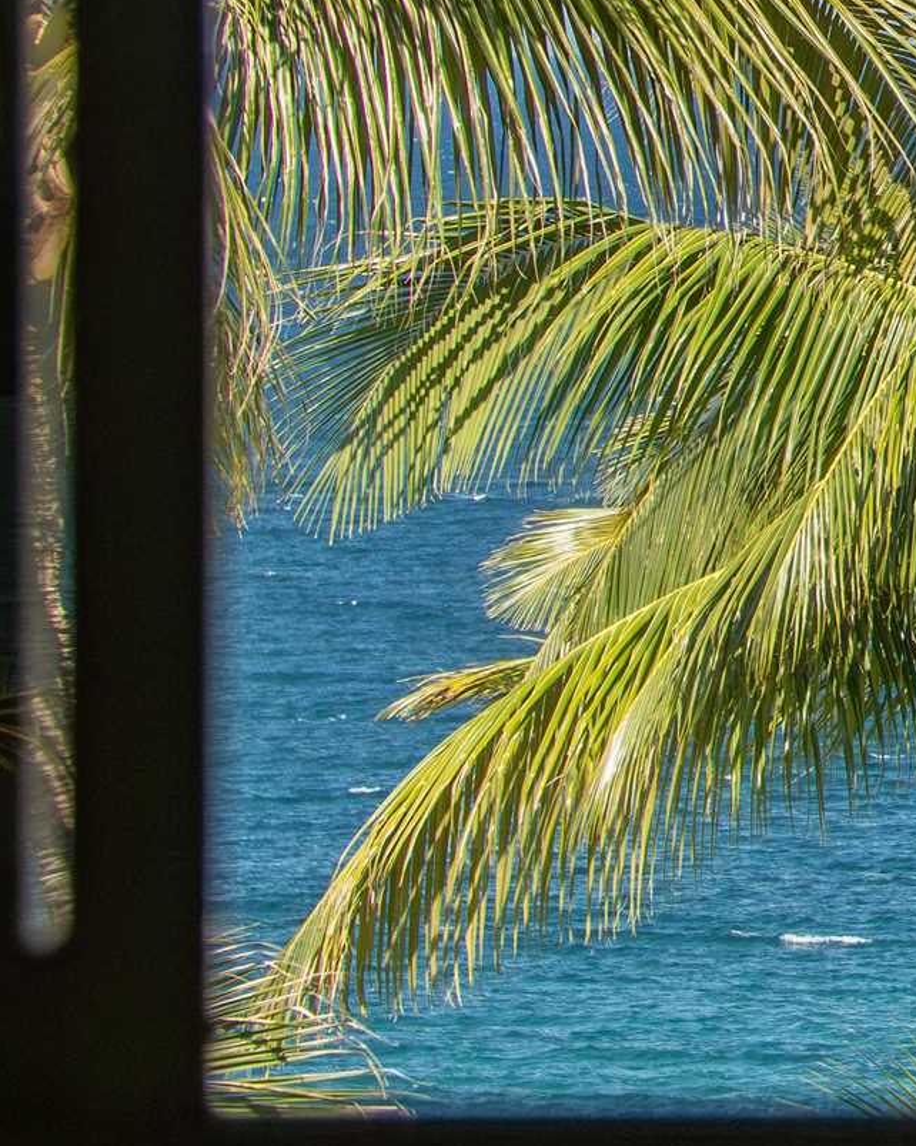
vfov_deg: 3.9
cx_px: 1639
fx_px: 16950
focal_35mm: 500
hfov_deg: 3.1
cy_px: 264
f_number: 5.6
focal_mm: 67
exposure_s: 1/800
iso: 400
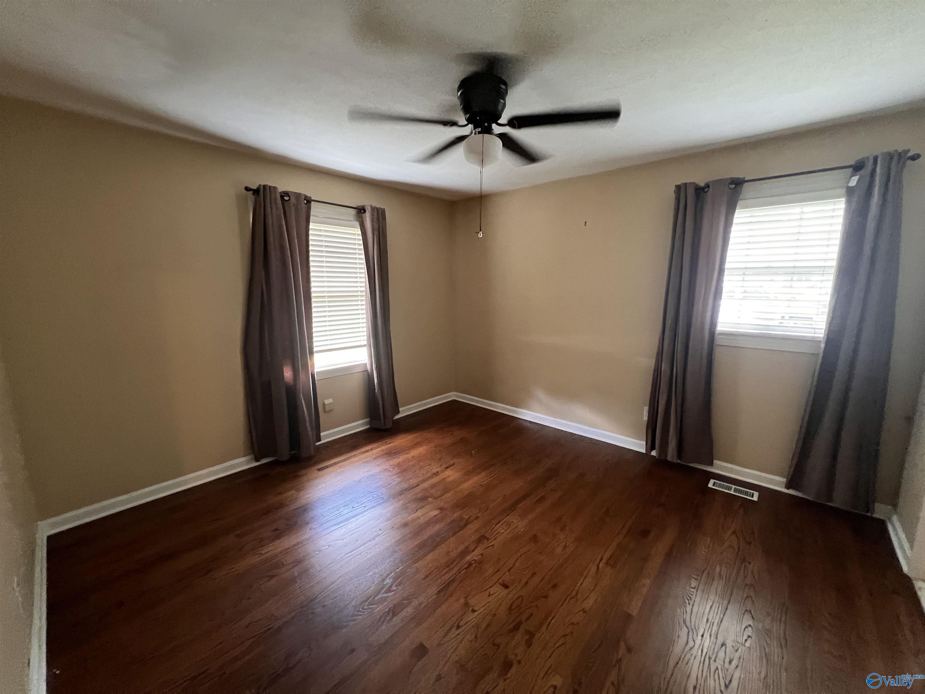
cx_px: 462
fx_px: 347
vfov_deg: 89.9
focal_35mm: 13
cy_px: 347
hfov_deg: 106.2
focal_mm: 1.57
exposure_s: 1/60
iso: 640
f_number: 1.8
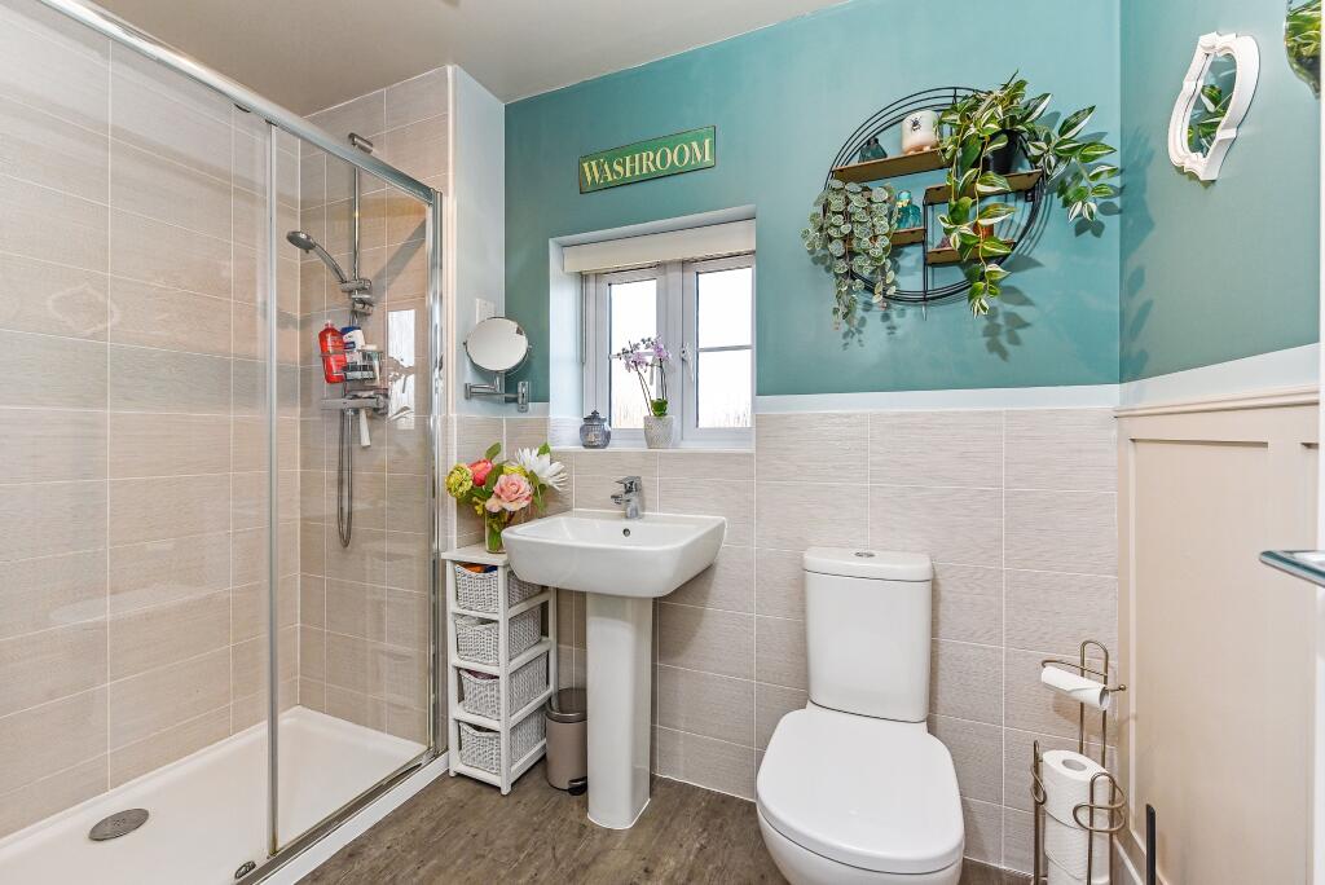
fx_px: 516
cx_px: 662
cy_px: 442
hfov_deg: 104.2
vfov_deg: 81.3
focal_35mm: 14
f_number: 9
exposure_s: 1/100
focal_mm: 14
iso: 400
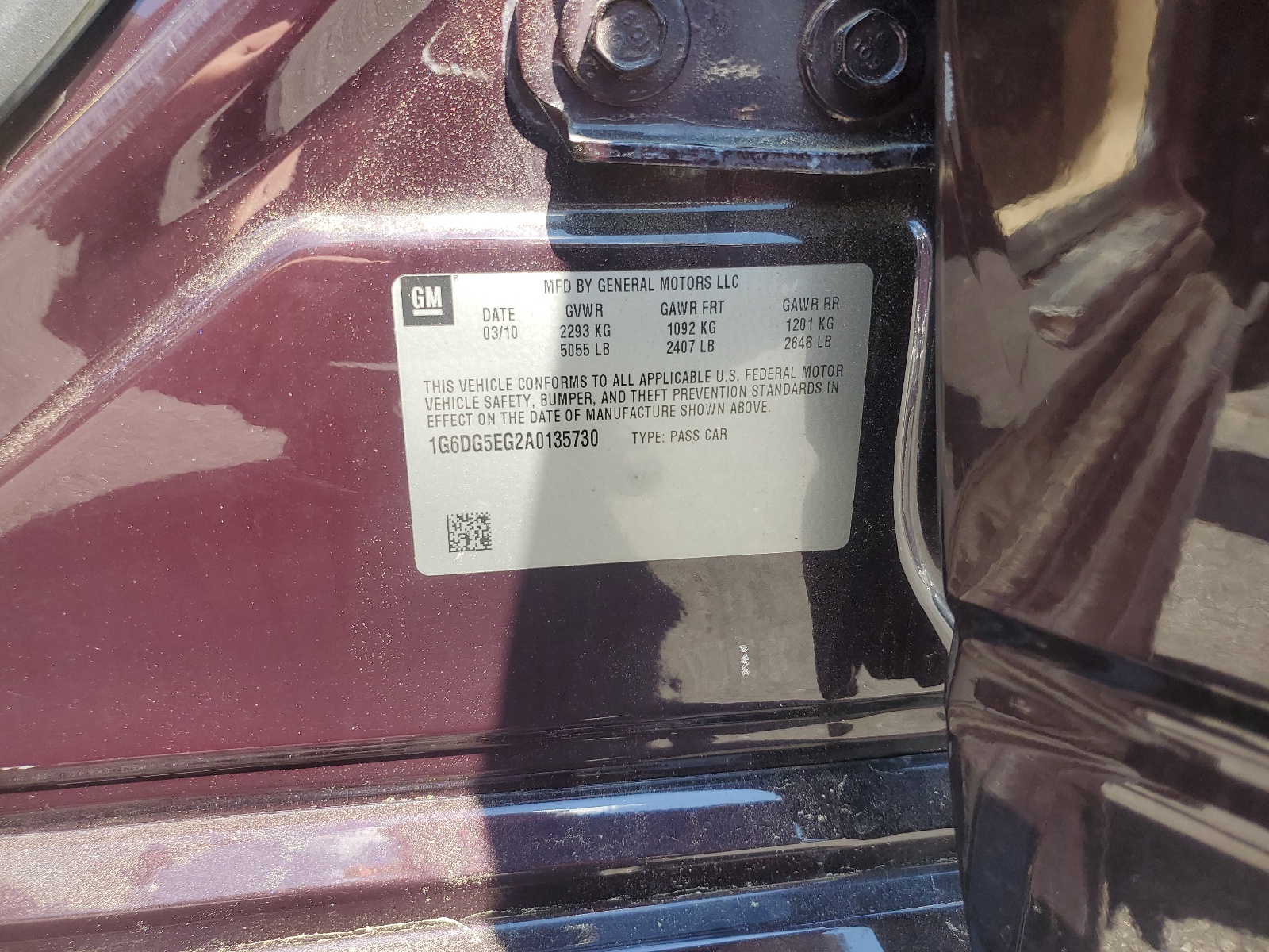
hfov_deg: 67.3
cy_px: 476
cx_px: 634
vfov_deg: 53.1
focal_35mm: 26
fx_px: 953
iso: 50
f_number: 1.5
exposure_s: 1/270
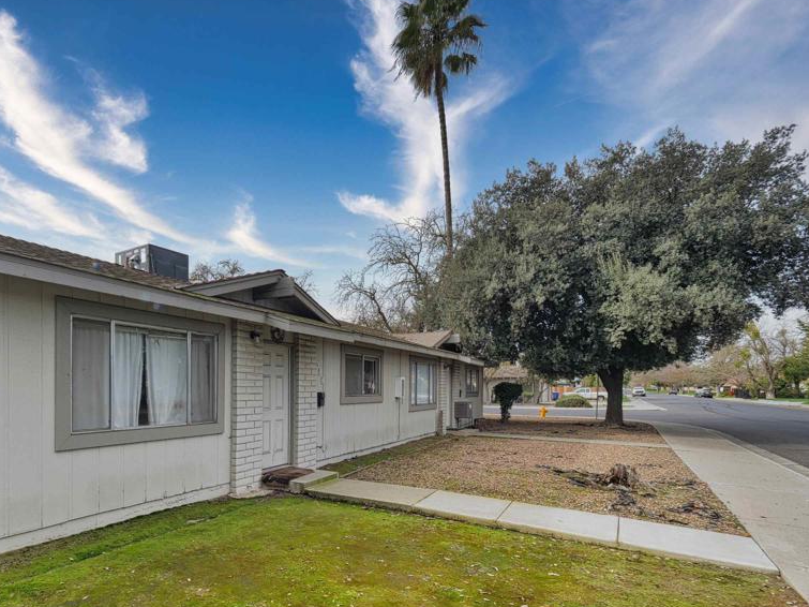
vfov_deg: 67.1
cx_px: 305
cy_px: 396
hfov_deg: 83.1
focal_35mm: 19
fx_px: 444
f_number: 5
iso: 125
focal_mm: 7
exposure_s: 1/250
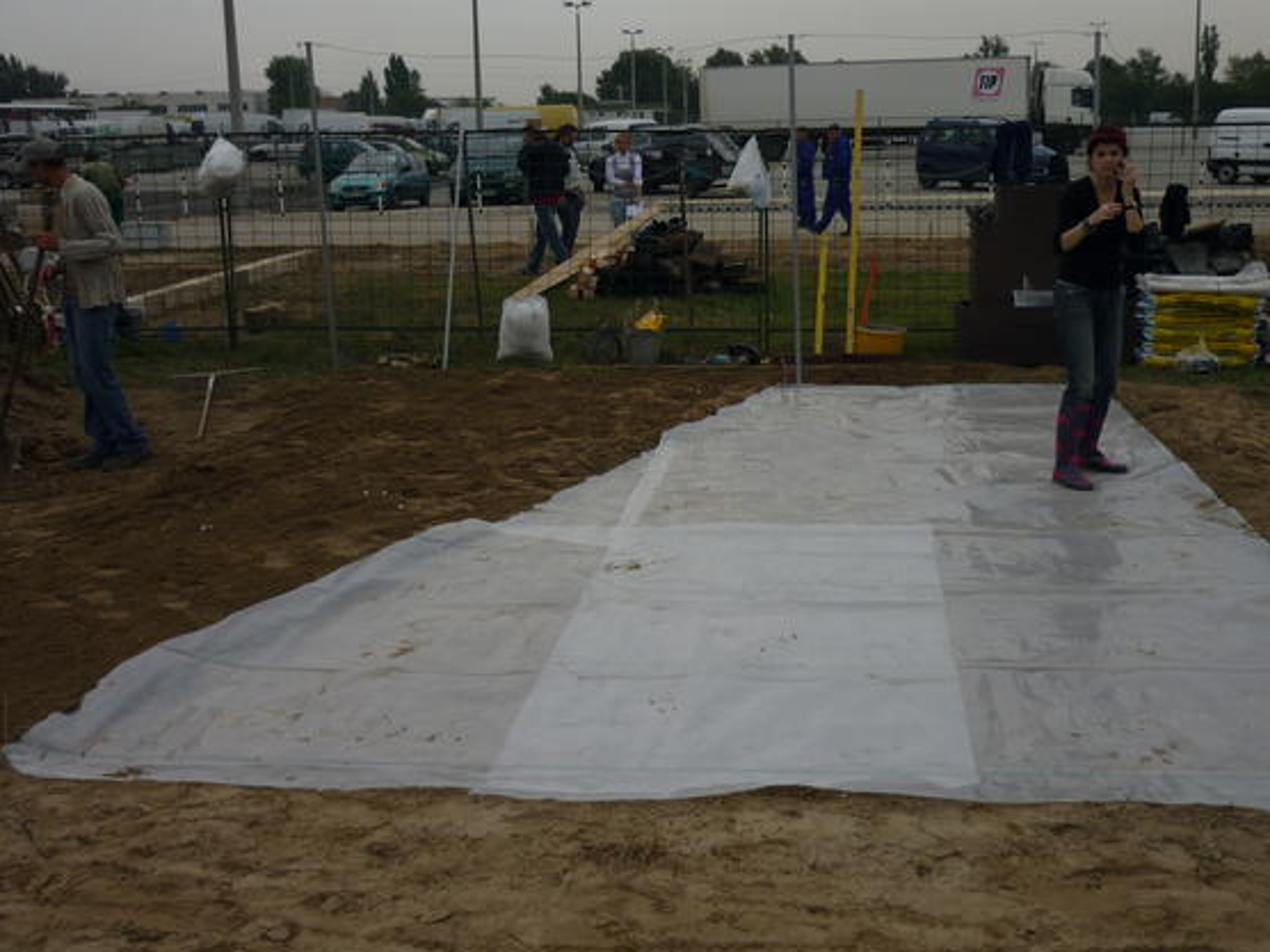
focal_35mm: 38
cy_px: 436
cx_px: 688
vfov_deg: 37.7
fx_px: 1394
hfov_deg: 48.9
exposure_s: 1/200
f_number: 8
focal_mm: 5.5
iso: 80
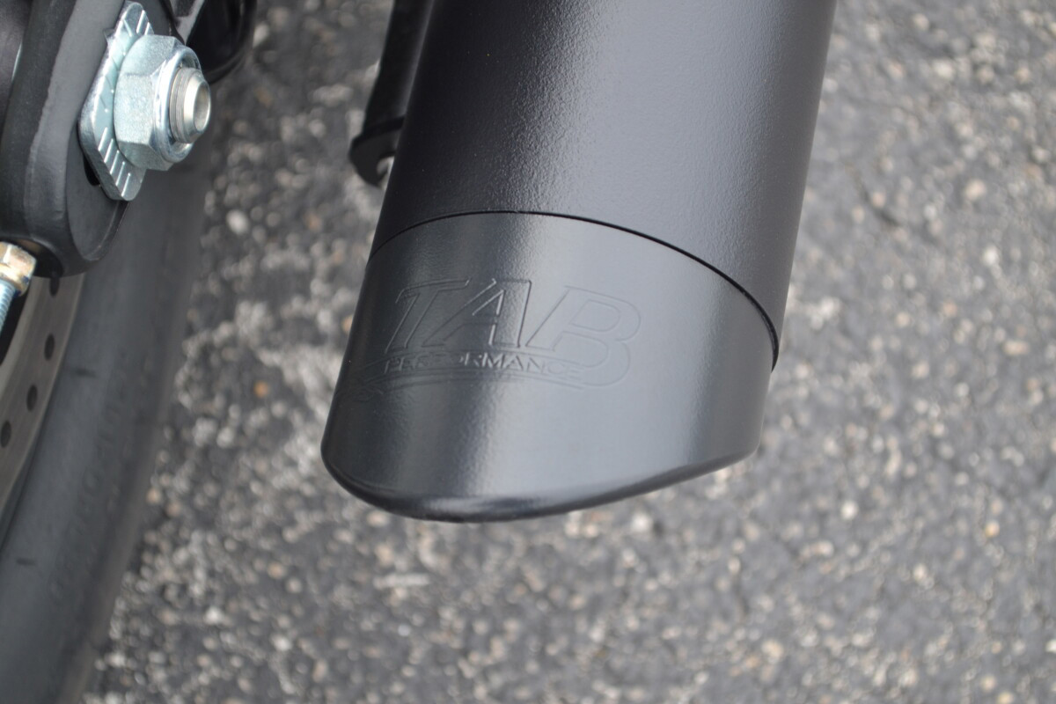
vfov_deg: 16.6
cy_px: 352
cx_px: 528
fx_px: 2420
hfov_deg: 24.6
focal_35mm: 82
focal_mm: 55
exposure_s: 1/125
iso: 250
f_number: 5.6
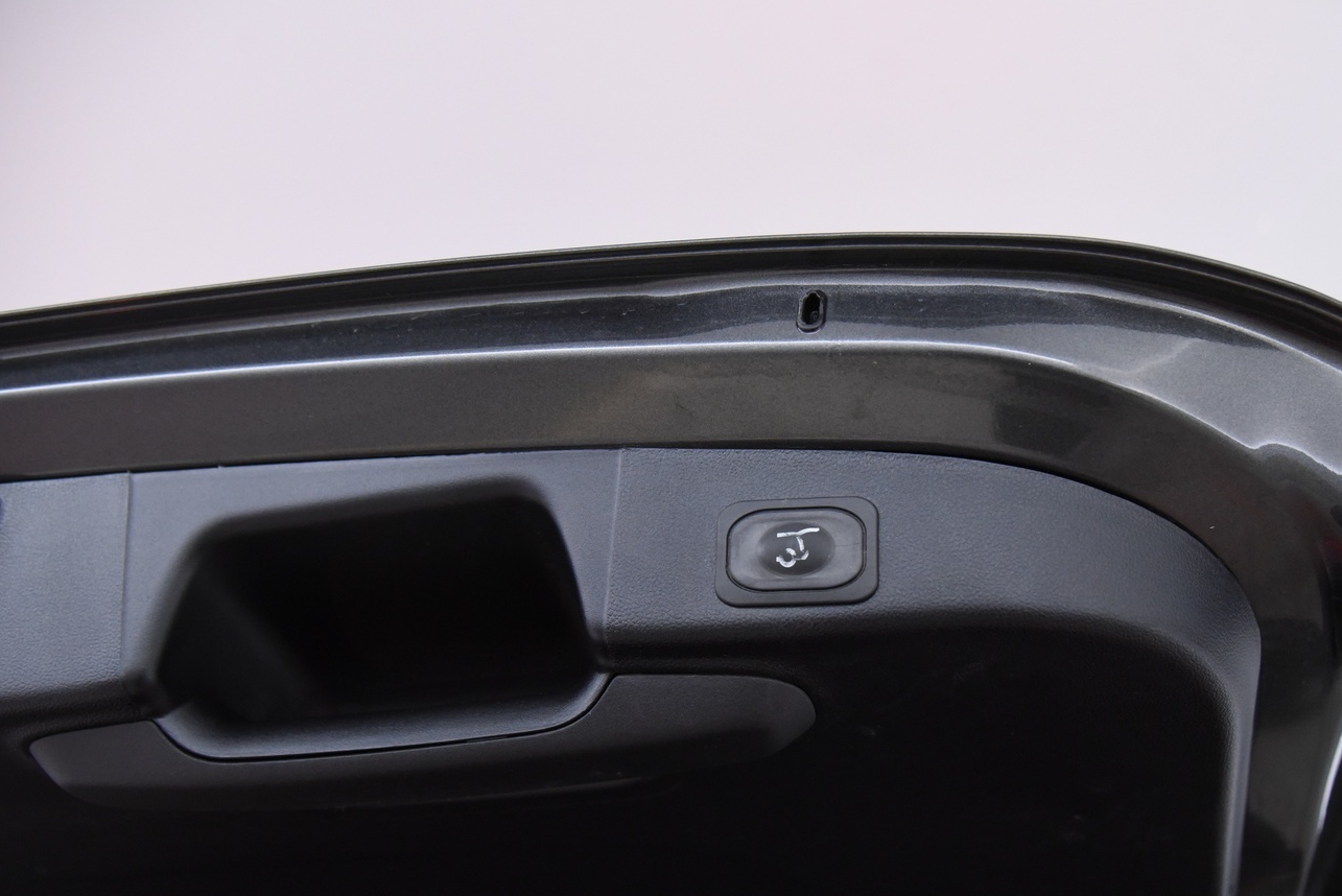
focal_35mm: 34
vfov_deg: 38.7
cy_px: 549
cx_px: 805
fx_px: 1268
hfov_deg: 55.4
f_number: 4
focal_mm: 27
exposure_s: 1/160
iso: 4000
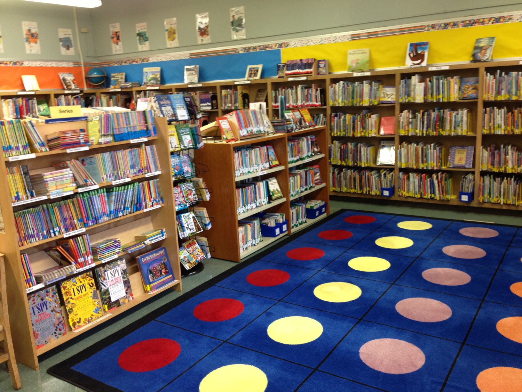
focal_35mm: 33
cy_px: 196
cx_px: 261
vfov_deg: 42.9
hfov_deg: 55.4
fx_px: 498
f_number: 2.4
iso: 100
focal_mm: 4.13
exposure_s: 1/20
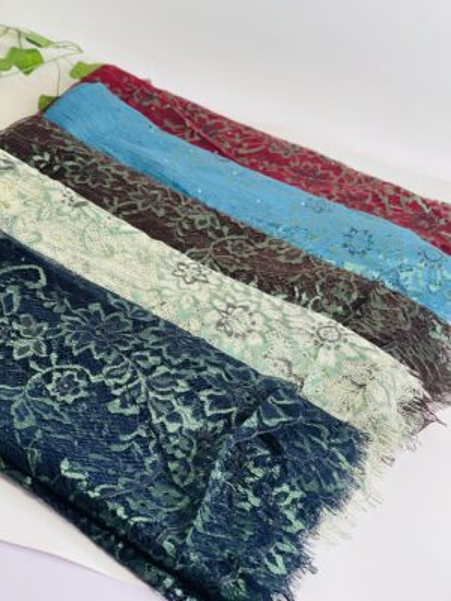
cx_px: 226
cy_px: 300
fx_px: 1112
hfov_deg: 22.9
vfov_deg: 30.3
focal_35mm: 64
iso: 160
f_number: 2.2
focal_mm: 7.5
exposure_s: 1/121
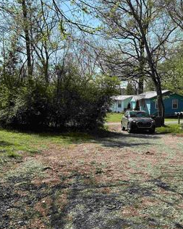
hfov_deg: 40.0
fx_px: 251
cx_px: 103
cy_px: 130
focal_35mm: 37
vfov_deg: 49.0
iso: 80
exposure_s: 1/3155
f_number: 1.78
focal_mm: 6.86
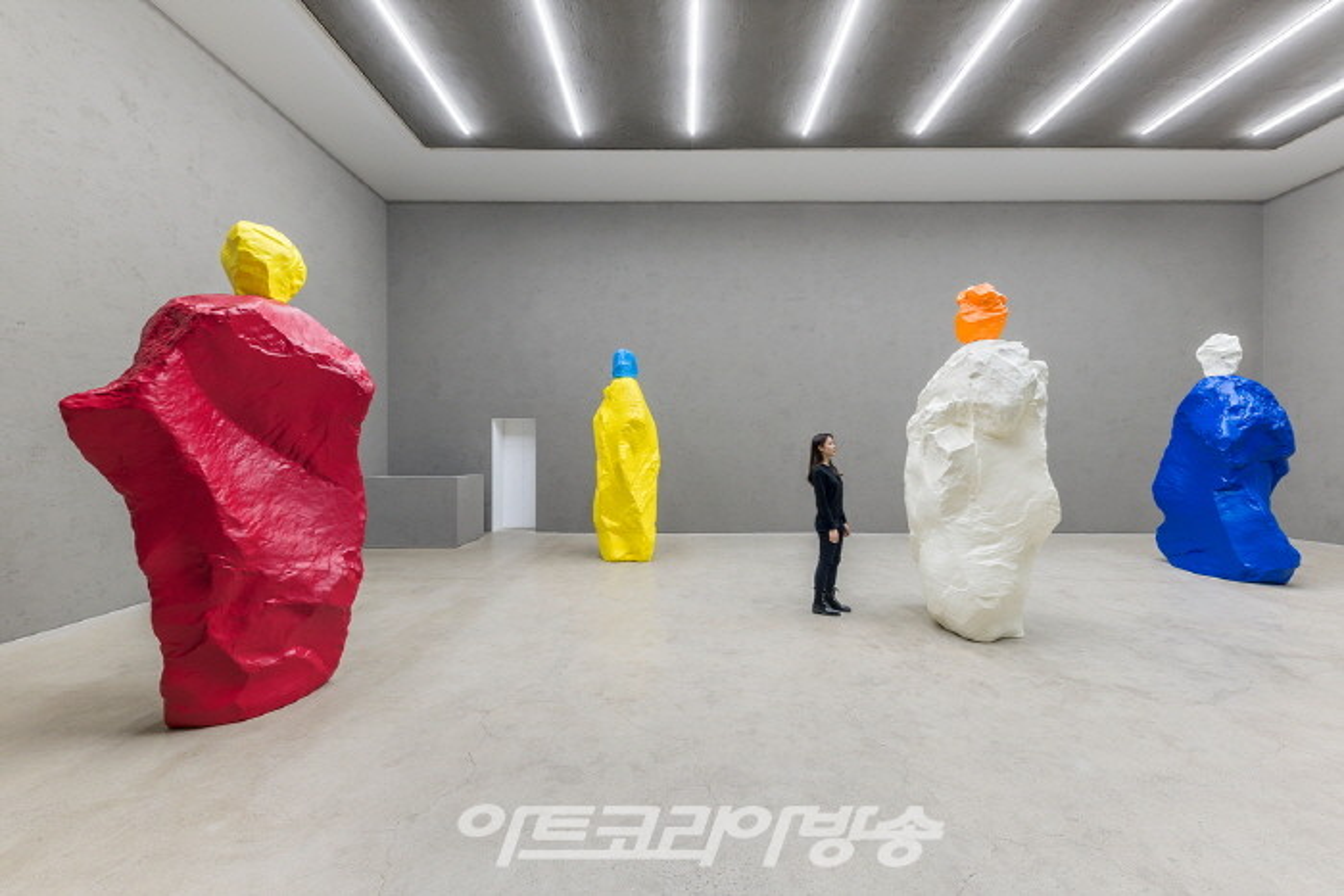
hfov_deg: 108.3
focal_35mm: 13
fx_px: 485
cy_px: 448
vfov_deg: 85.5
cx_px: 672
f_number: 11
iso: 100
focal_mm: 13
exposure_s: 1
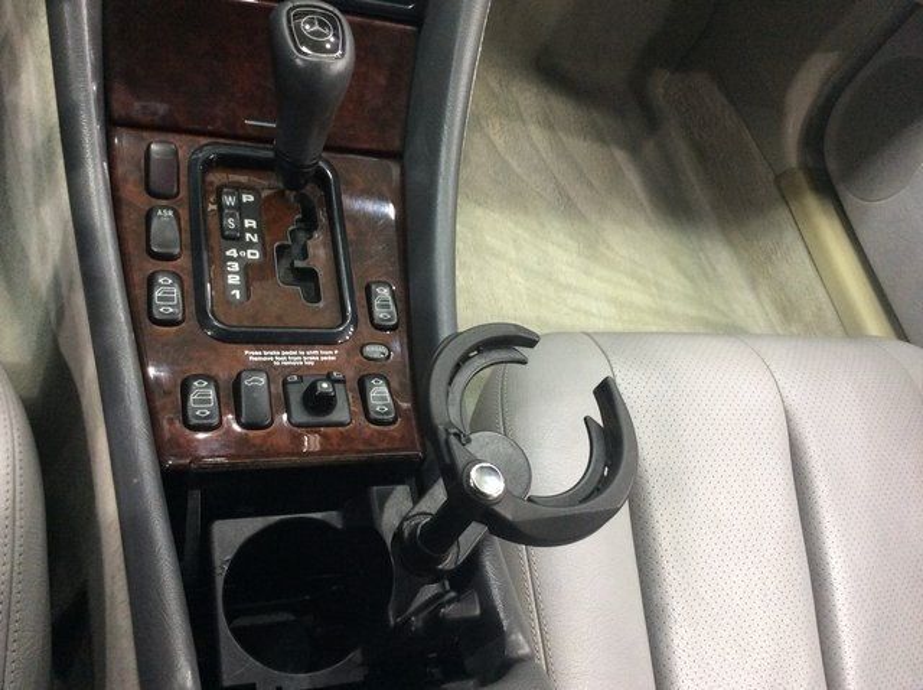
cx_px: 462
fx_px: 852
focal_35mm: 32
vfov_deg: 44.1
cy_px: 345
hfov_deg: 56.9
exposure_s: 1/24
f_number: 2.4
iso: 200
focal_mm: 3.3
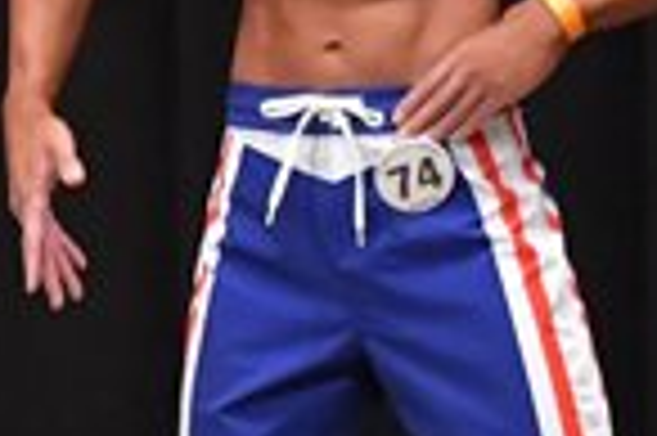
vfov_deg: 1.3
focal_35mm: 1075
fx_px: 19597
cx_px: 664
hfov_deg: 1.9
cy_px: 328
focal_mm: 135
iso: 6400
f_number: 5.6
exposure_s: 1/400
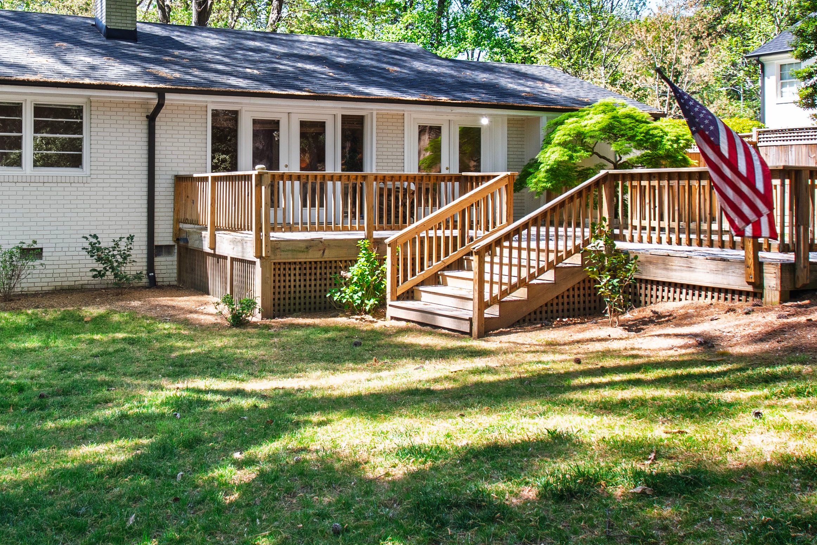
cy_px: 168
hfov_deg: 51.9
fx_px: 817
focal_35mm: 36
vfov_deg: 36.4
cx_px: 259
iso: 100
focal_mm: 10
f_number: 8
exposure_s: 1/50
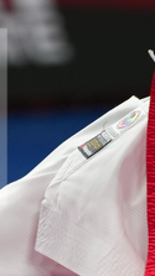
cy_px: -226
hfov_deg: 0.9
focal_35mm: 1315
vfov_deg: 1.6
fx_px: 9634
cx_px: -83
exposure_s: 1/1000
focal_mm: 175
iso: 500
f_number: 2.8
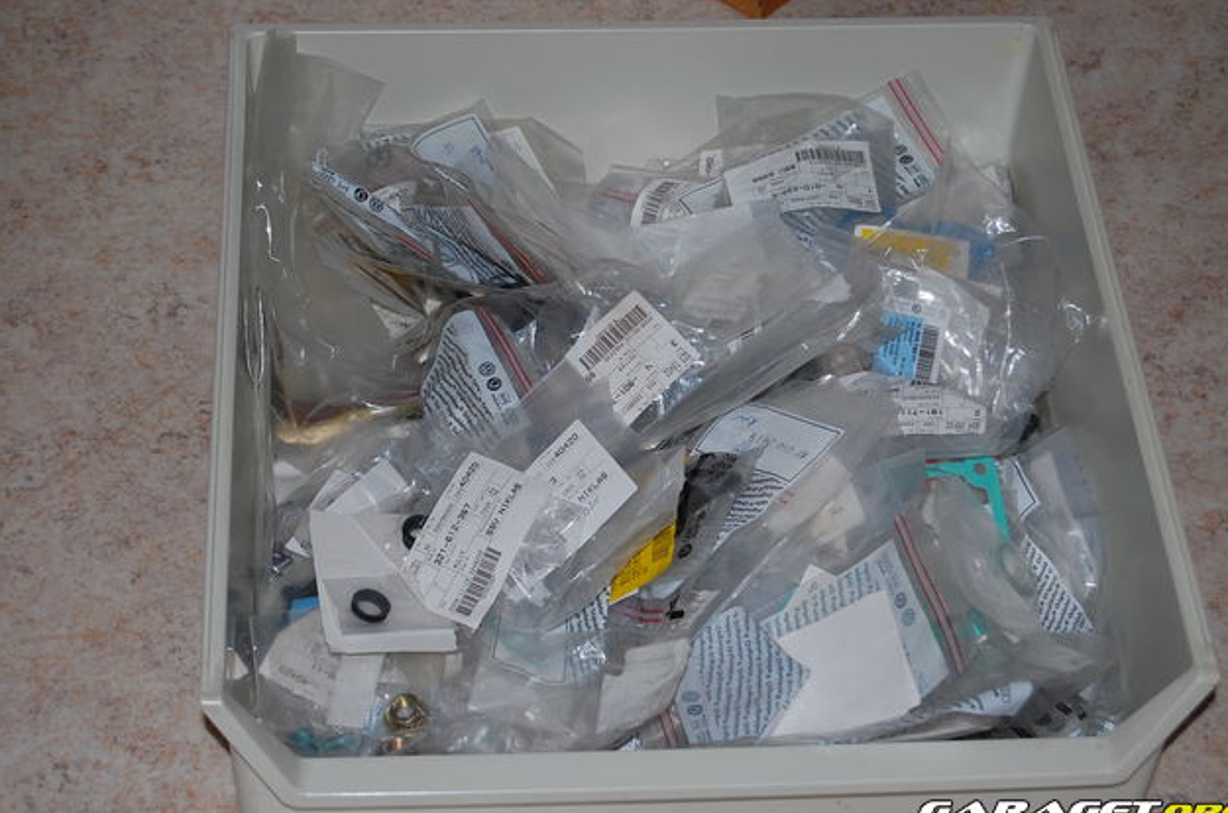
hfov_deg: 24.1
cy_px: 414
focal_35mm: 85
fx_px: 2877
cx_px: 627
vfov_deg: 16.1
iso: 200
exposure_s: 1/125
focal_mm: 55
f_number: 5.6
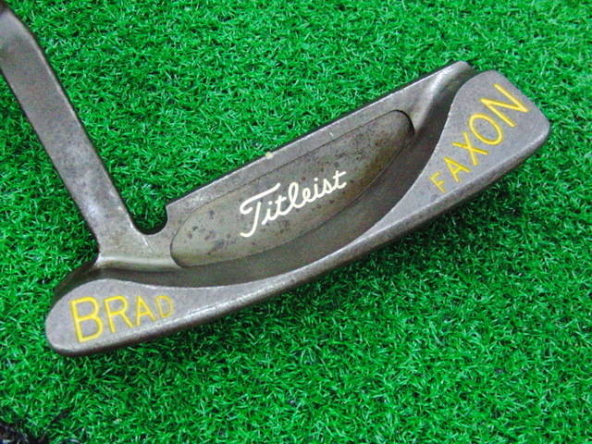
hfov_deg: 50.1
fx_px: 633
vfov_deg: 38.7
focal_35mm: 37
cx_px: 296
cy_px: 222
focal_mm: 6.42
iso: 3200
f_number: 3.6
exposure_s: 1/200
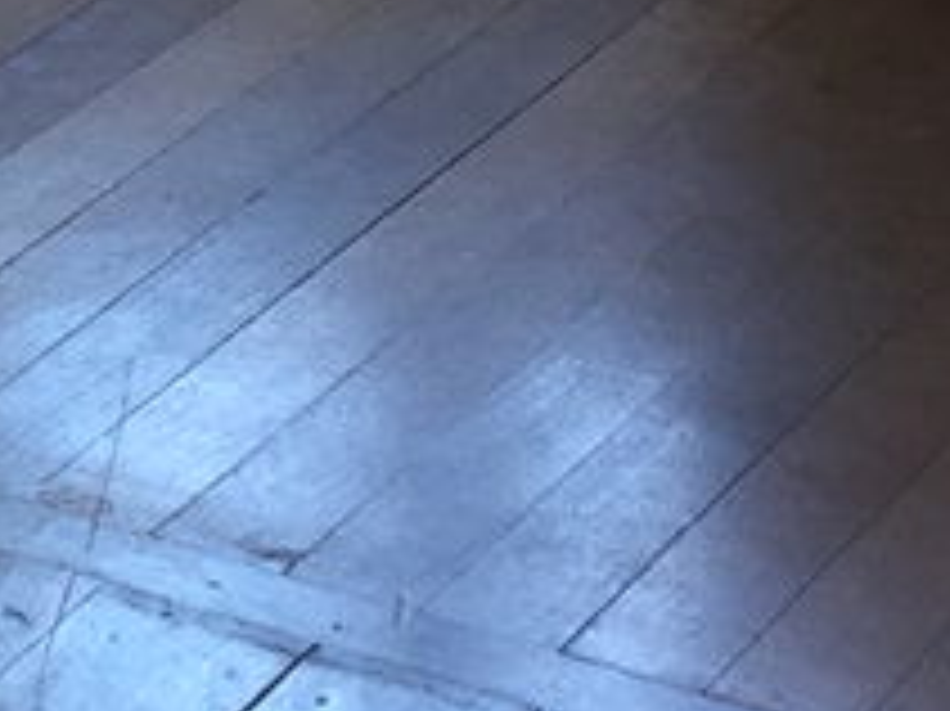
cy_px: -1296
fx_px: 6034
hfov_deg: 8.4
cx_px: -1094
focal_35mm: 220
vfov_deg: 6.3
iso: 50
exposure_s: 1/33
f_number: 2.2
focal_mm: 4.15
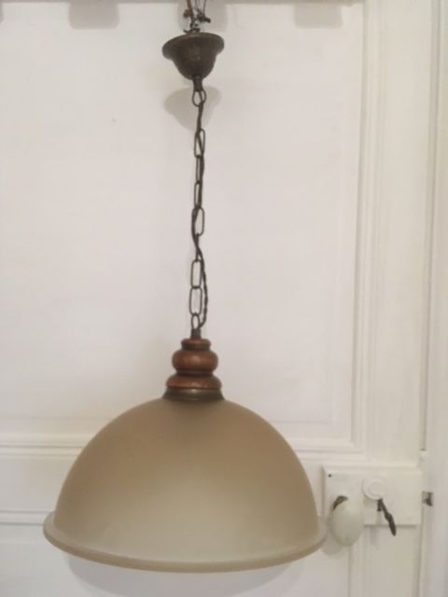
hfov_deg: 48.2
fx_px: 500
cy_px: 298
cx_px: 224
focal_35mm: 29
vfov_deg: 61.7
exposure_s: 1/17
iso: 400
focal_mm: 4.15
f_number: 2.2
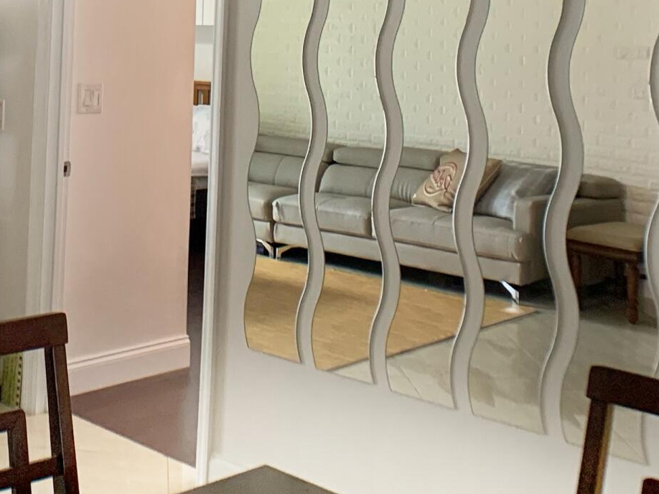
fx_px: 1618
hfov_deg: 22.4
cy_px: -39
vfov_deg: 16.8
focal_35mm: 85
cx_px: 52
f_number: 1.8
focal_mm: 4.25
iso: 125
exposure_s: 1/60
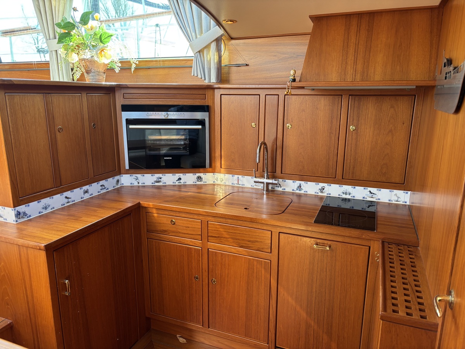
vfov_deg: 53.1
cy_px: 174
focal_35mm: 26
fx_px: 349
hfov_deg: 67.3
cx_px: 232
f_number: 1.6
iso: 100
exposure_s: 1/102
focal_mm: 5.96
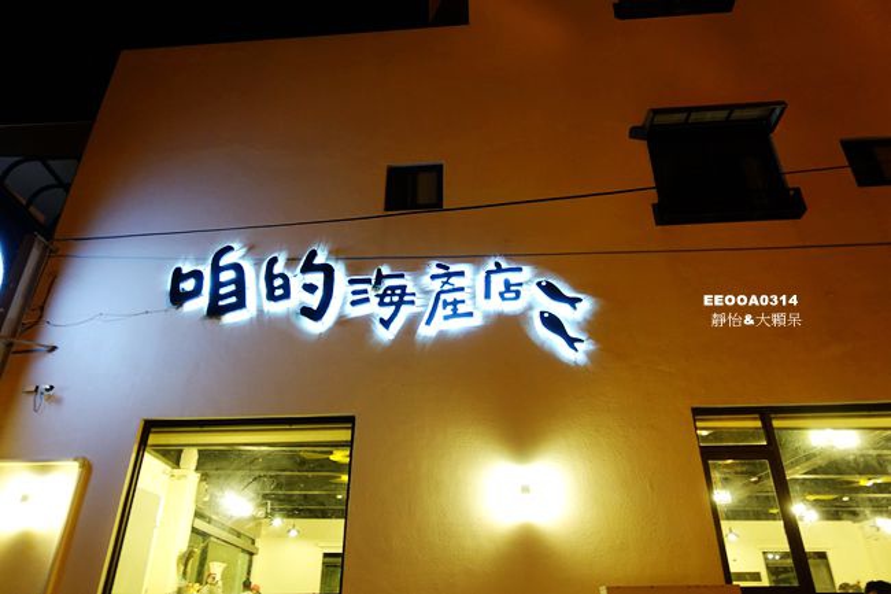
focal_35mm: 24
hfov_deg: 73.8
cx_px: 446
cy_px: 297
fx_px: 594
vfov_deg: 53.1
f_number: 1.8
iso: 500
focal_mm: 8.8
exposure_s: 1/30
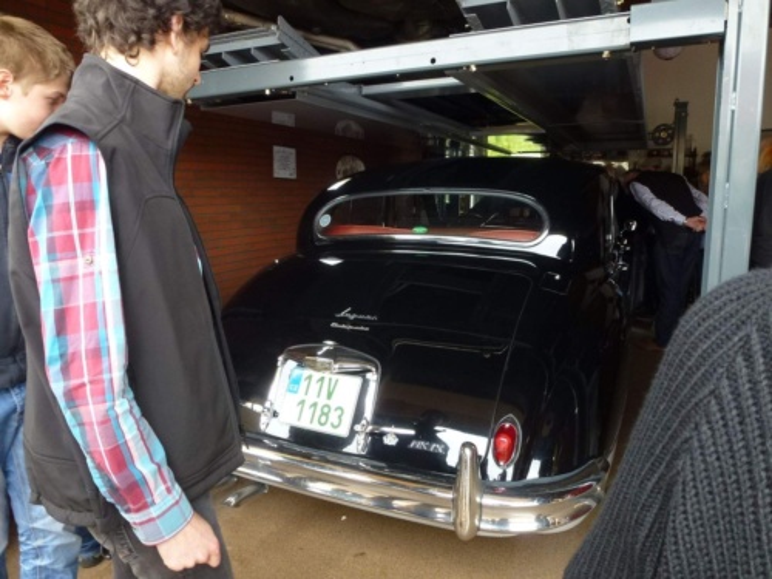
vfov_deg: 56.8
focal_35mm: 24
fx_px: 535
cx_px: 386
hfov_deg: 71.6
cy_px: 290
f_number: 3.3
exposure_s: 1/60
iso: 160
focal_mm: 4.3
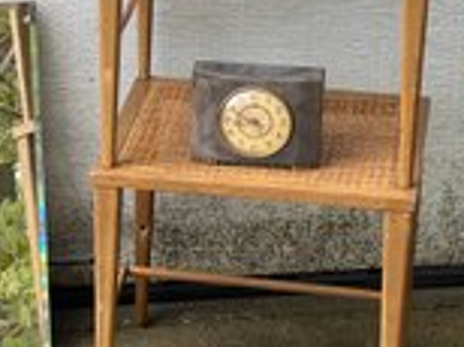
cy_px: 155
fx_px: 2302
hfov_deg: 11.4
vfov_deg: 8.6
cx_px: 14
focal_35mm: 172
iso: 100
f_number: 2.8
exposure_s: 1/99
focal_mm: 9
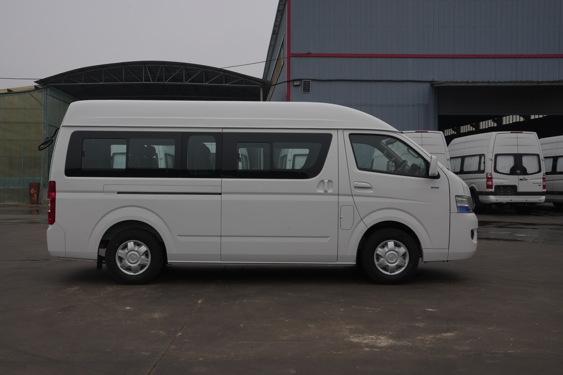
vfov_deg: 34.2
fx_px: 610
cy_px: 175
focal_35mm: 39
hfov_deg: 49.5
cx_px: 252
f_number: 16
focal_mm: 34
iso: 500
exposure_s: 1/100
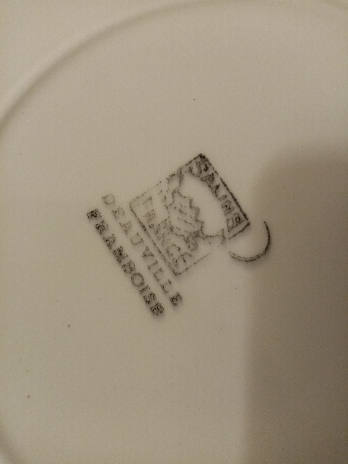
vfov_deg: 67.3
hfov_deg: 53.1
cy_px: 232
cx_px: 174
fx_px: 349
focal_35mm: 26
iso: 519
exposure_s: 1/25
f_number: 1.8
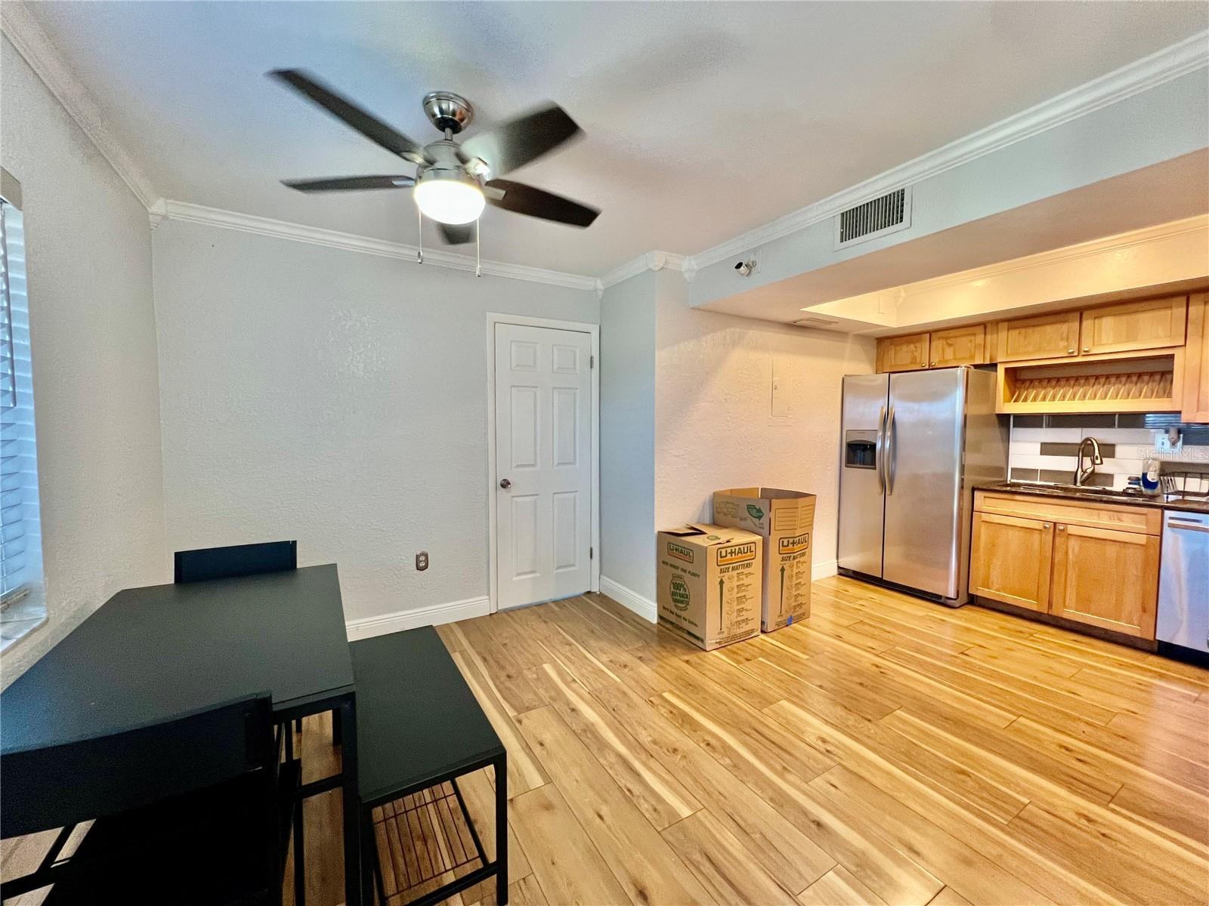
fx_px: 454
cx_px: 604
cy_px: 453
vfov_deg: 89.9
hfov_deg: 106.2
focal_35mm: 13
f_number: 1.8
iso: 160
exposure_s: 1/60
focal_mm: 1.57
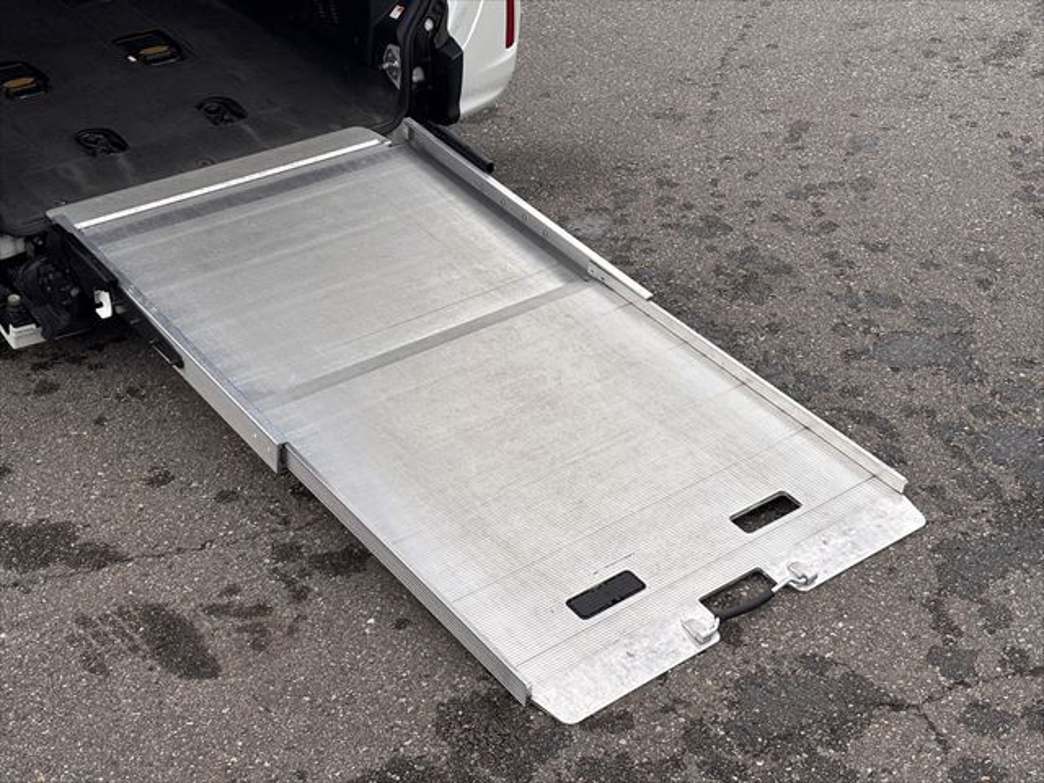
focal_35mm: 52
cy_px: 392
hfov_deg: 36.8
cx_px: 522
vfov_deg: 28.0
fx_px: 1568
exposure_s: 1/355
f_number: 1.6
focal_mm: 5.96
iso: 32
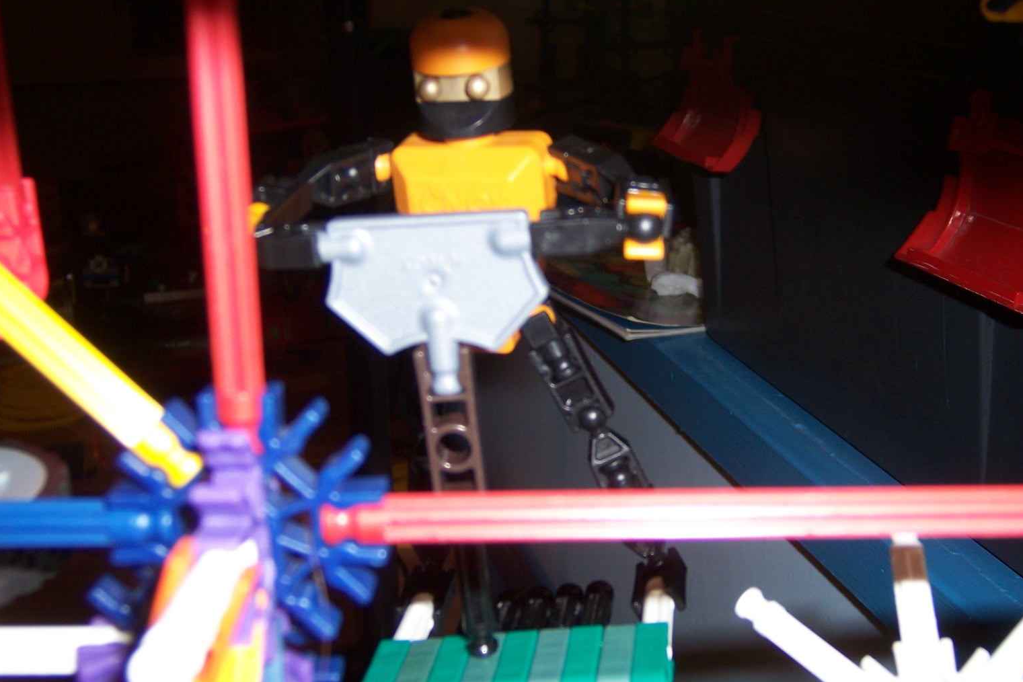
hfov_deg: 38.2
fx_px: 1478
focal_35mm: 52
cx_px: 519
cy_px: 321
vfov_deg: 26.0
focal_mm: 8.2
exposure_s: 1/60
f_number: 3.4
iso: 80
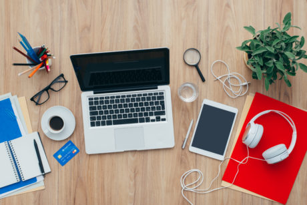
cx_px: 154
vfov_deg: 27.0
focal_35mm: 50
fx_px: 426
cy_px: 102
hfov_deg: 39.6
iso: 100
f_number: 9
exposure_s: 1/125
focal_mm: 50
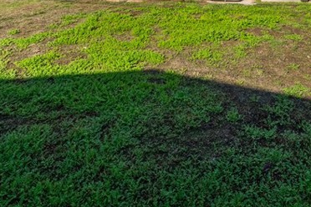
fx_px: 285
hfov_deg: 56.3
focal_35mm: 33
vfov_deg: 30.6
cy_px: -68
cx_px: 201
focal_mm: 12
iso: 160
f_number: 8
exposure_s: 1/8000
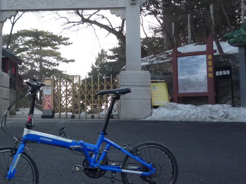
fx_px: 405
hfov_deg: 33.0
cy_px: 51
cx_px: 57
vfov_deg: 25.4
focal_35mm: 57
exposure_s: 1/500
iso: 250
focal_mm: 5
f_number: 3.1
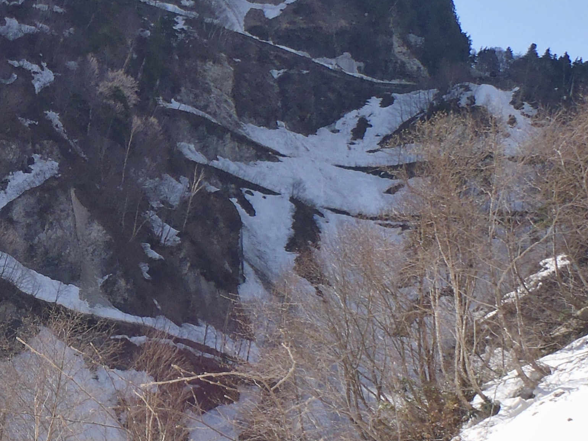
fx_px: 1325
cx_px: 40
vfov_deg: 18.9
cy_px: 243
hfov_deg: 24.2
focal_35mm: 78
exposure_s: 1/400
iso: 80
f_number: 3.9
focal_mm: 5
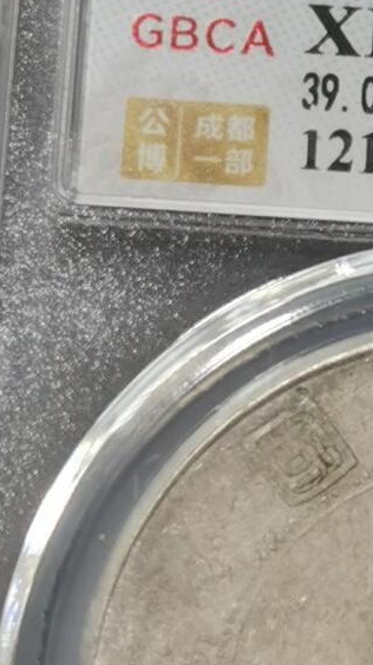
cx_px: 464
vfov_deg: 8.8
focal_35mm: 244
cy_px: 372
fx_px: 4297
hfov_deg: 4.9
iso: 80
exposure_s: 1/100
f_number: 1.8
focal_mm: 5.58
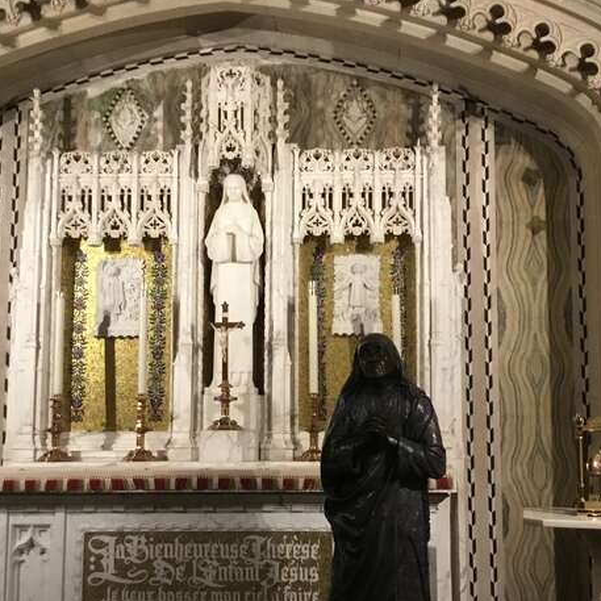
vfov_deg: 35.3
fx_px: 943
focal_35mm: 48
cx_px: 334
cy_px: 326
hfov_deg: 35.3
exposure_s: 1/17
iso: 200
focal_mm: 3.3
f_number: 2.4
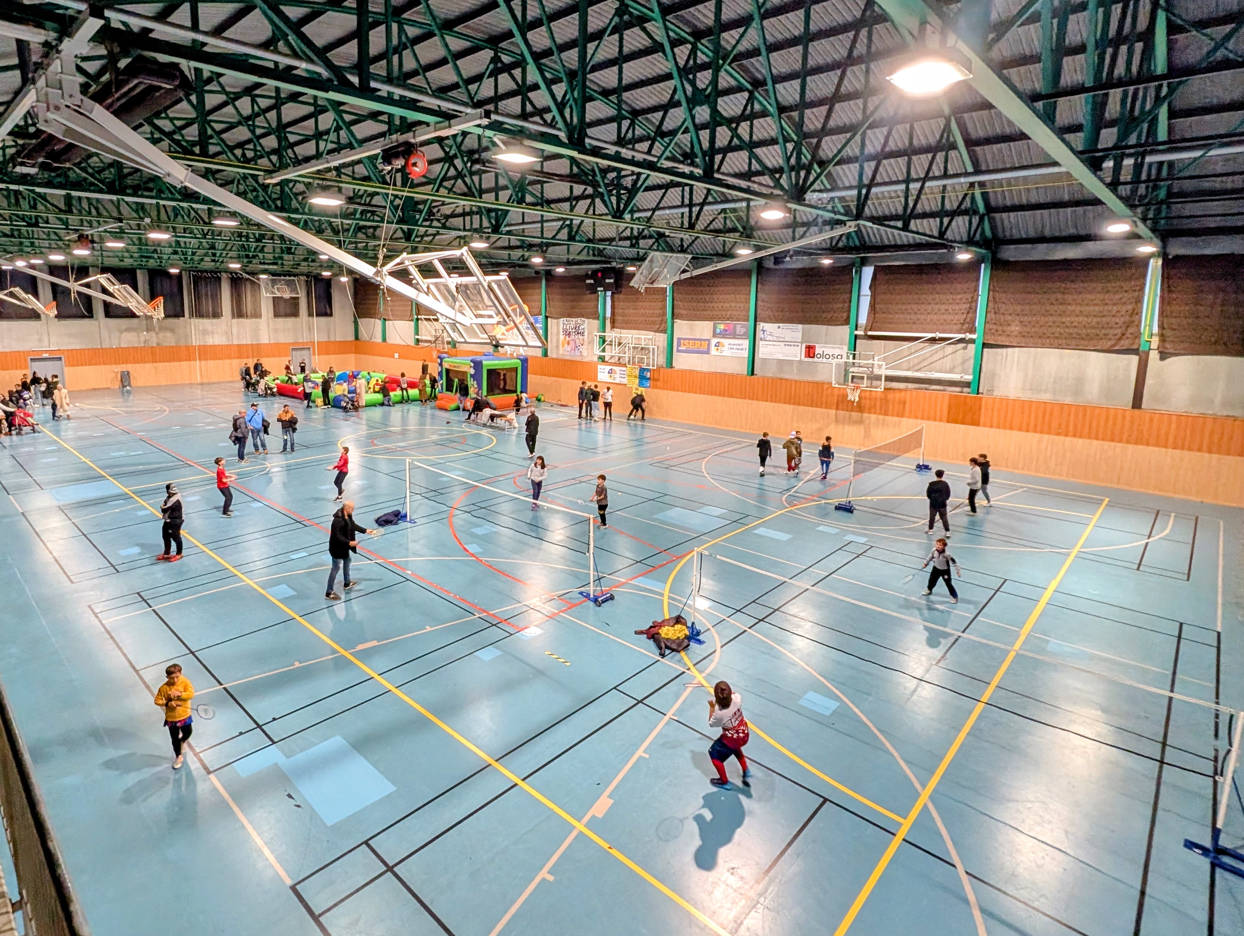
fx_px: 612
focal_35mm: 17
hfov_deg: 90.5
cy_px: 410
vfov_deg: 74.6
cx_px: 547
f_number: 2.2
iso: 466
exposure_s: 1/100
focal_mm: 1.95
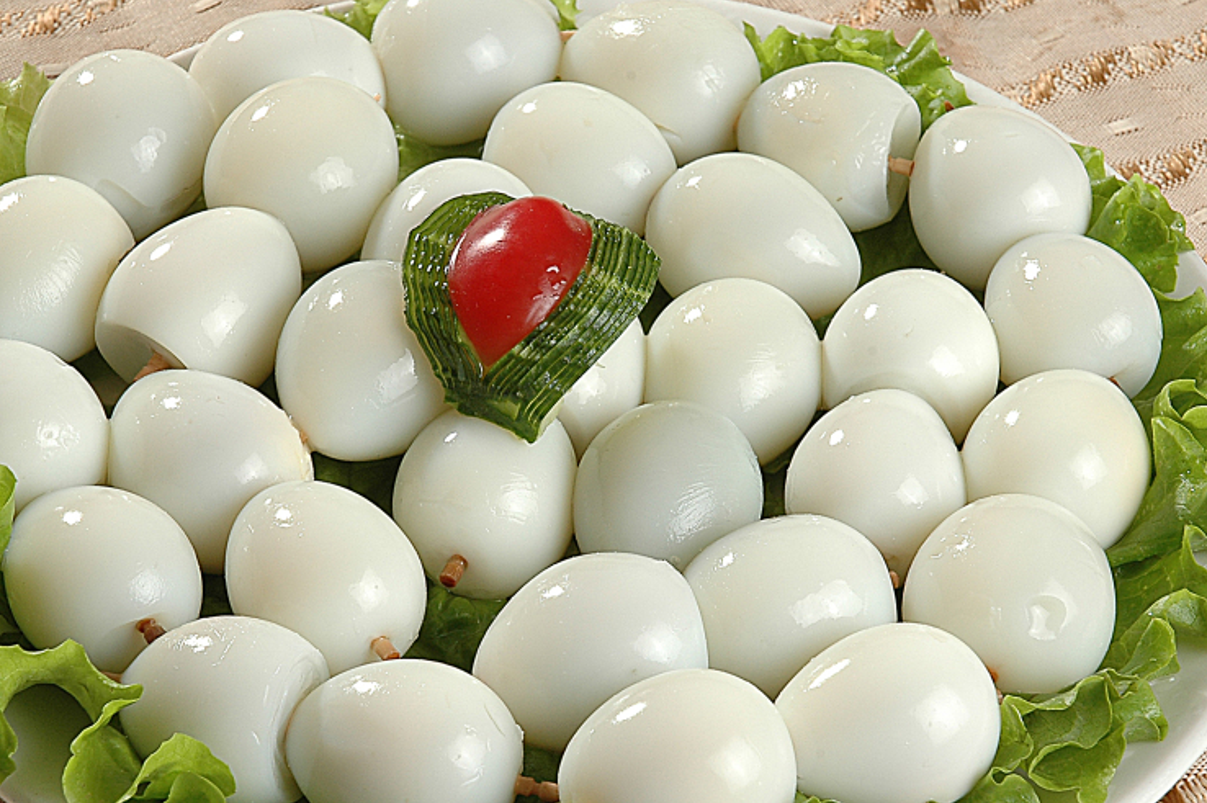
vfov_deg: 10.6
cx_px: 530
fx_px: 4322
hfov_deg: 15.9
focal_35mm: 129
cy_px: 495
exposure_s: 1/125
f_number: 16
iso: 200
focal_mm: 62
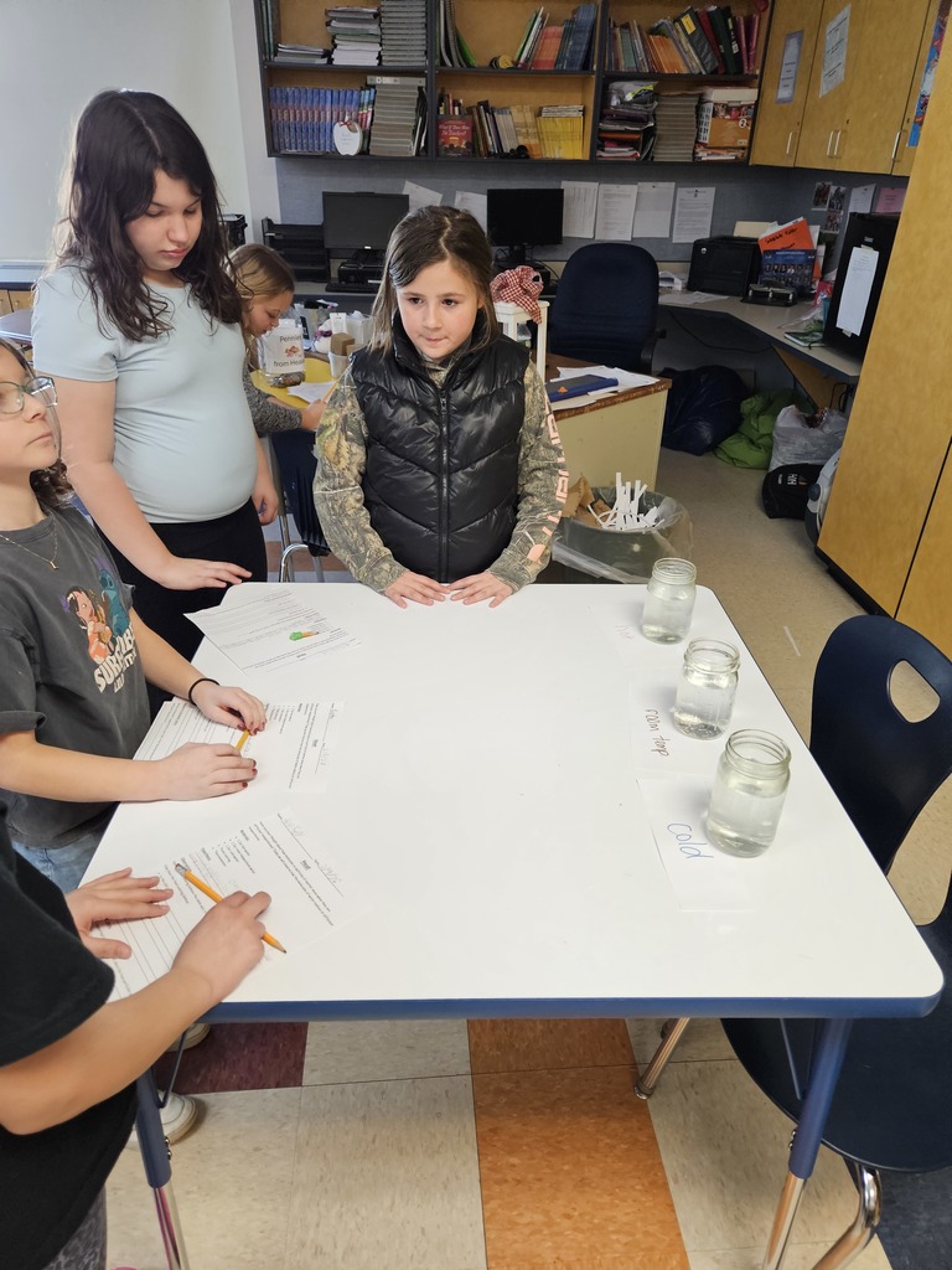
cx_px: 476
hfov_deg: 58.9
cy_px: 635
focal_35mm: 23
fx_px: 843
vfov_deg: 73.9
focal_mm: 5.4
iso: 320
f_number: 1.8
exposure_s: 1/170
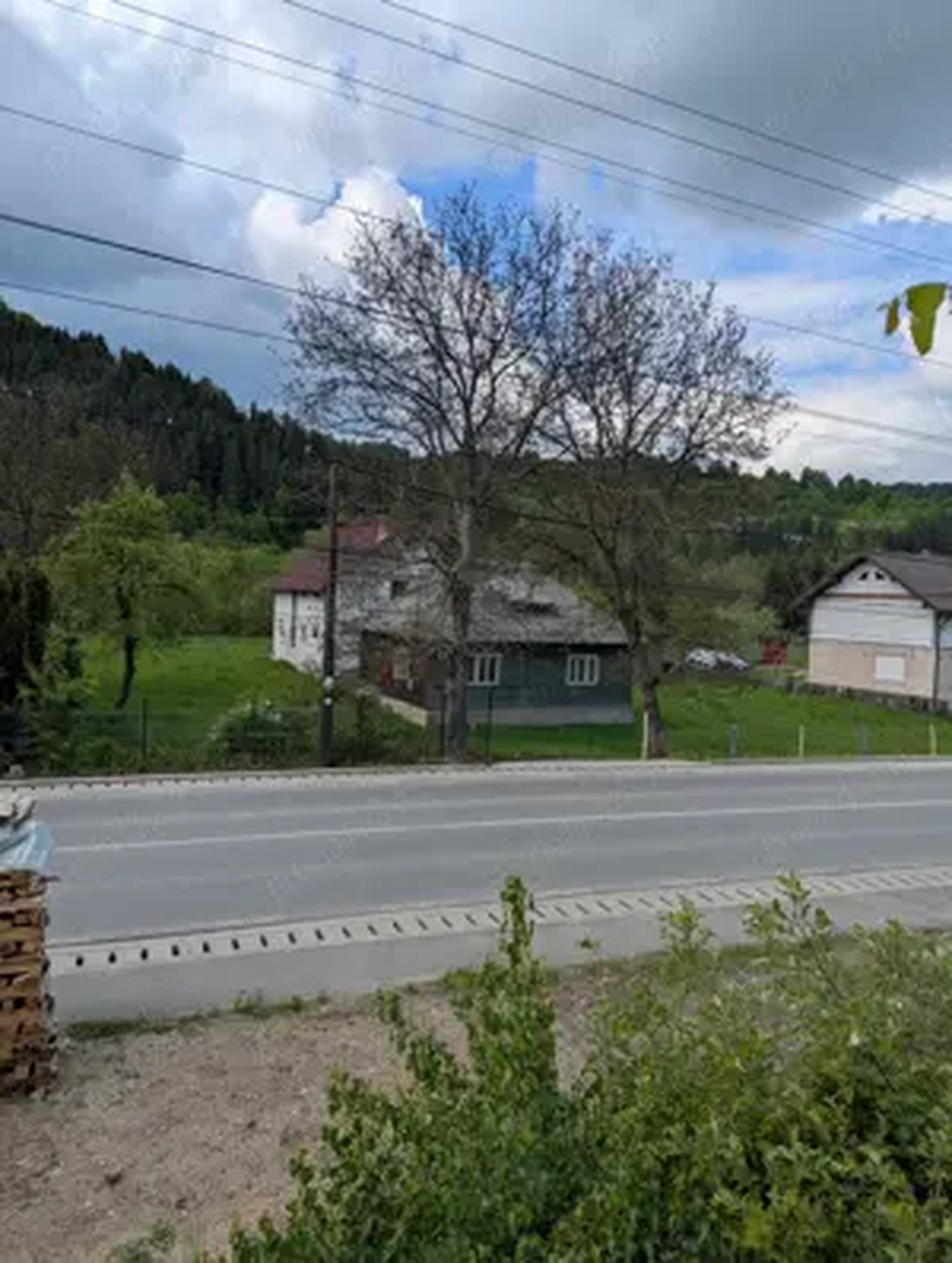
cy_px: 632
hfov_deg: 57.0
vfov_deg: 71.5
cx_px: 476
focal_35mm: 24
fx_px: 877
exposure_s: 1/2309
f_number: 1.85
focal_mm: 6.81
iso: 45
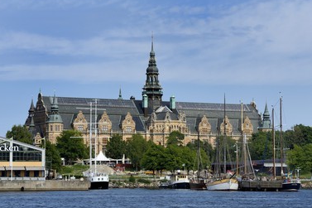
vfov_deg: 11.7
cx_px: 140
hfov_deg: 17.5
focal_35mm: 117
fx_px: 1014
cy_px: 107
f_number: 10
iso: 200
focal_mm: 105
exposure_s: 1/640
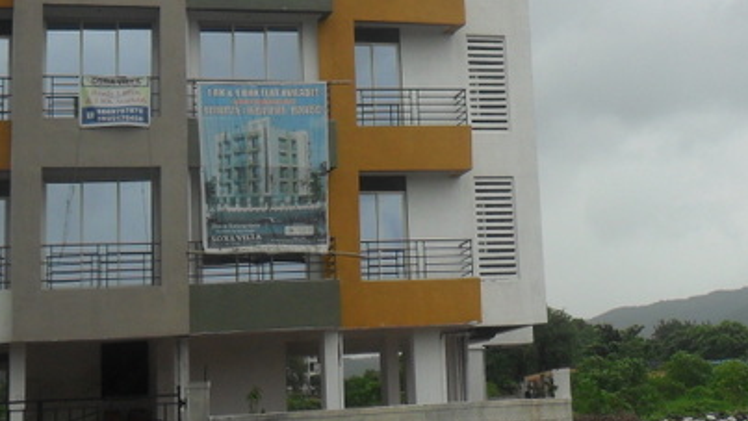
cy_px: 65
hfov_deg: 26.2
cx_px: 548
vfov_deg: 15.0
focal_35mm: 80
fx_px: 1587
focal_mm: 6.6
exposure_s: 1/1000
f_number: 4
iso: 100
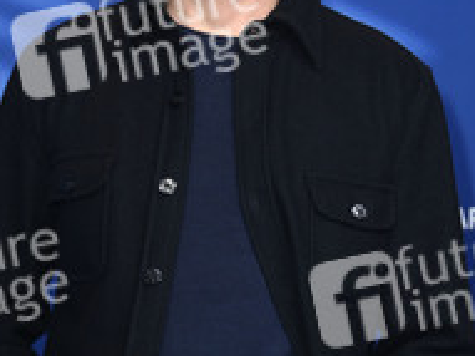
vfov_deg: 6.6
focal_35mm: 225
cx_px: 211
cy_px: 164
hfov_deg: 8.8
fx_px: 3086
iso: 1000
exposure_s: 1/250
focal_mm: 112
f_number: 5.6
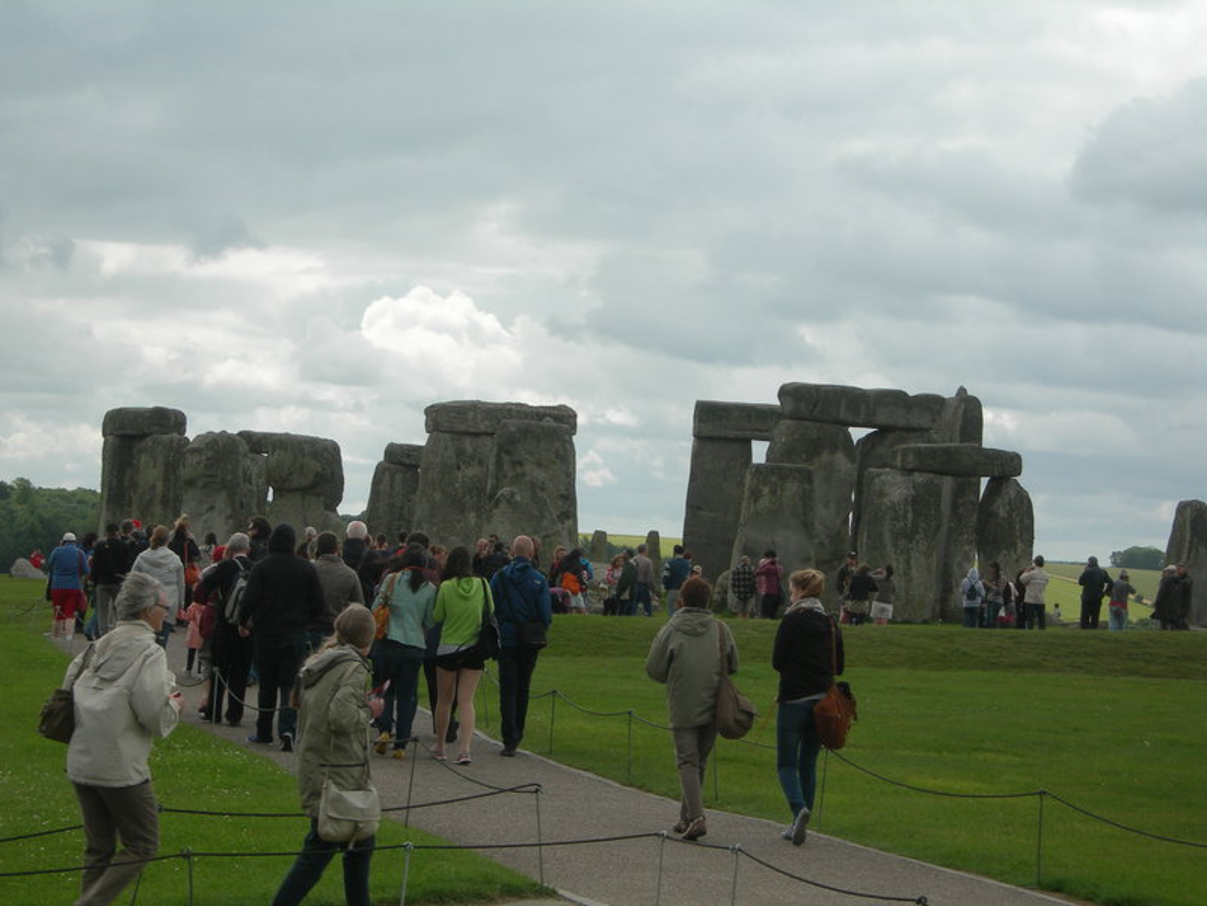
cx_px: 604
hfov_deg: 17.4
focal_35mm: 113
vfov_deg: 13.1
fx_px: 3940
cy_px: 453
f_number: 8.2
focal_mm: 23.4
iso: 50
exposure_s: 1/166
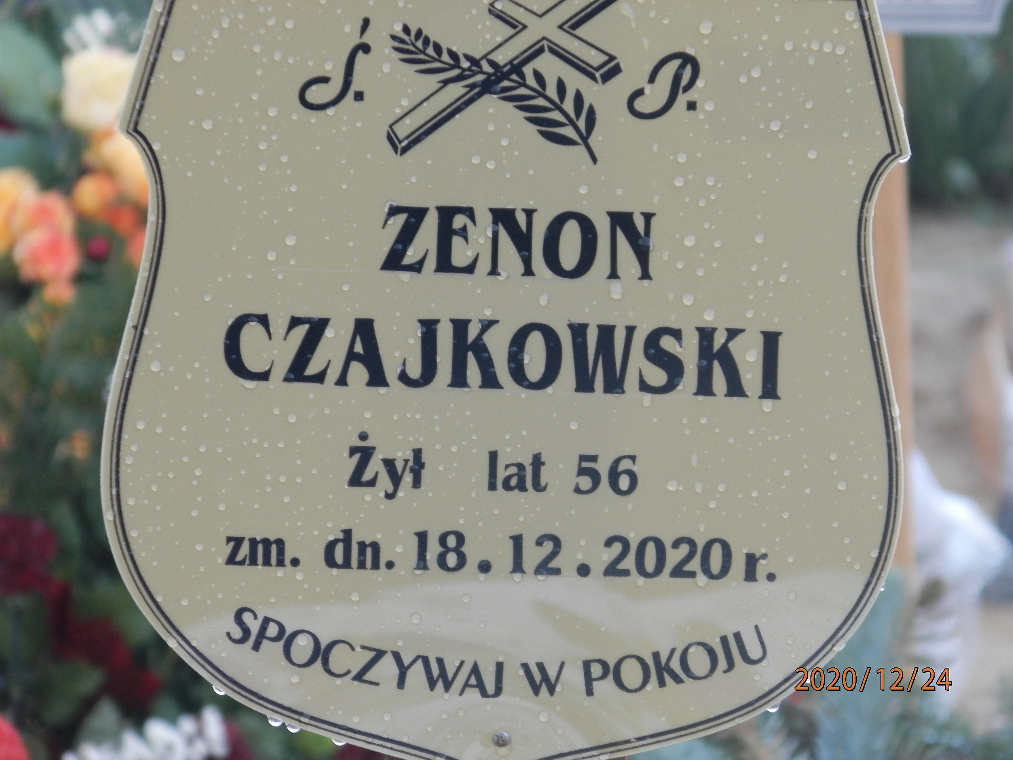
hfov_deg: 5.9
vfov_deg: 4.4
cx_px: 506
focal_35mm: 335
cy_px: 380
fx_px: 9803
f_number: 5.6
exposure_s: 1/40
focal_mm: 59.8
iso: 200
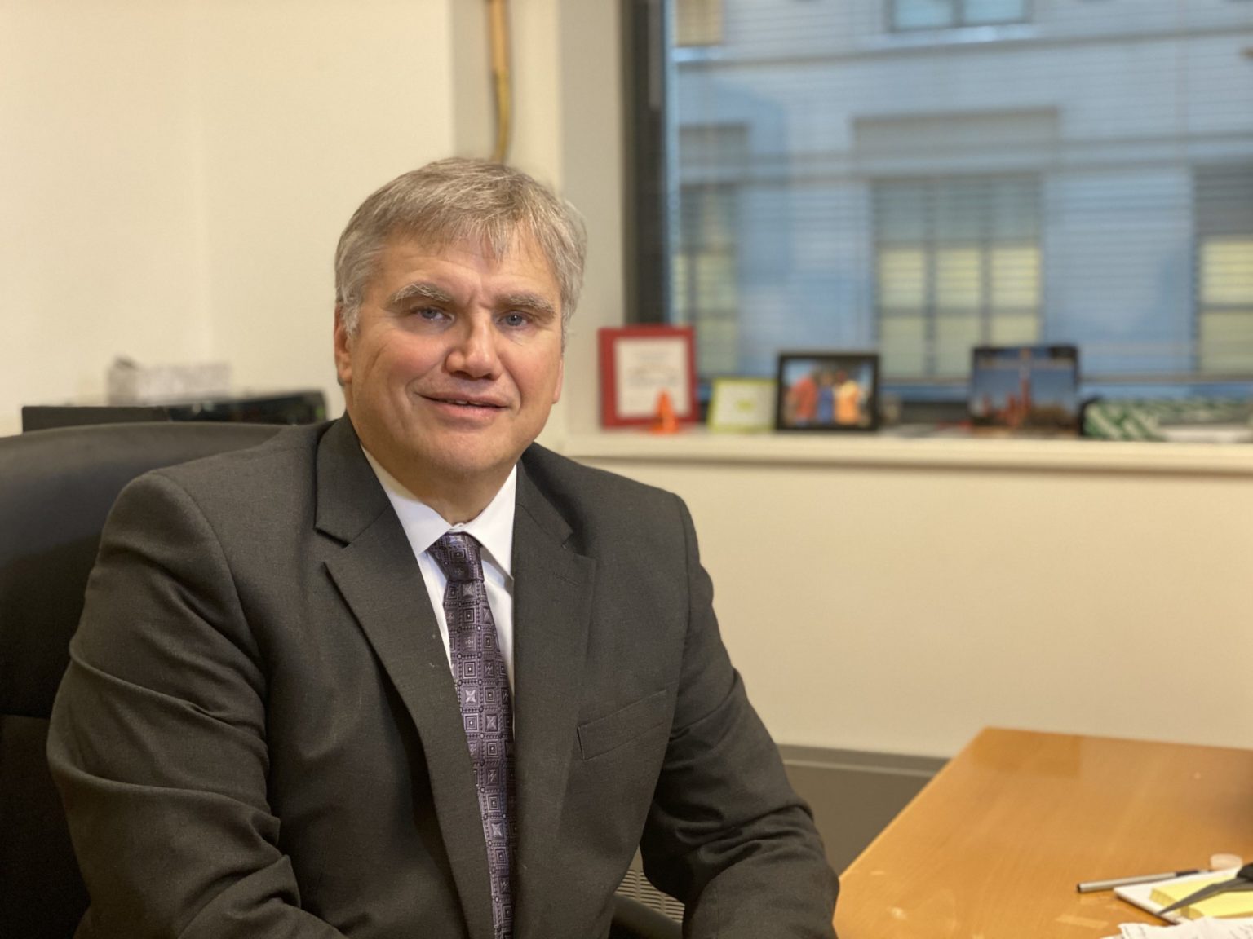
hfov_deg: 36.8
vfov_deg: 28.0
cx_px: 626
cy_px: 470
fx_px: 1882
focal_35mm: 52
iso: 250
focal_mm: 6
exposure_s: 1/40
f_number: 2
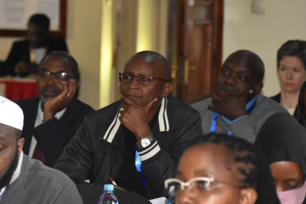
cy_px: 169
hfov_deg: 6.9
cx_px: 85
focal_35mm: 298
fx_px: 2533
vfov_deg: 4.6
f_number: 4.8
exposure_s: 1/200
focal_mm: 116
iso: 2200
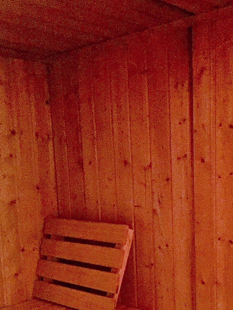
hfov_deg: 30.0
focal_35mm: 48
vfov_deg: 38.4
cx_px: 161
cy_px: 242
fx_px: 431
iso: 2000
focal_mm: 4.15
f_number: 2.2
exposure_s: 1/17
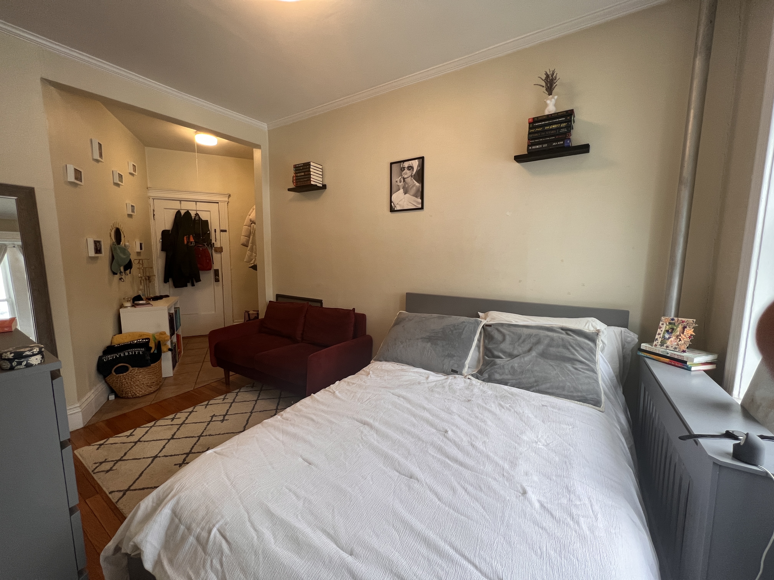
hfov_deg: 106.2
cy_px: 290
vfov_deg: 89.9
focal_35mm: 13
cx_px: 387
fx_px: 291
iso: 125
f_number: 1.8
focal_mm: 1.57
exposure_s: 1/120
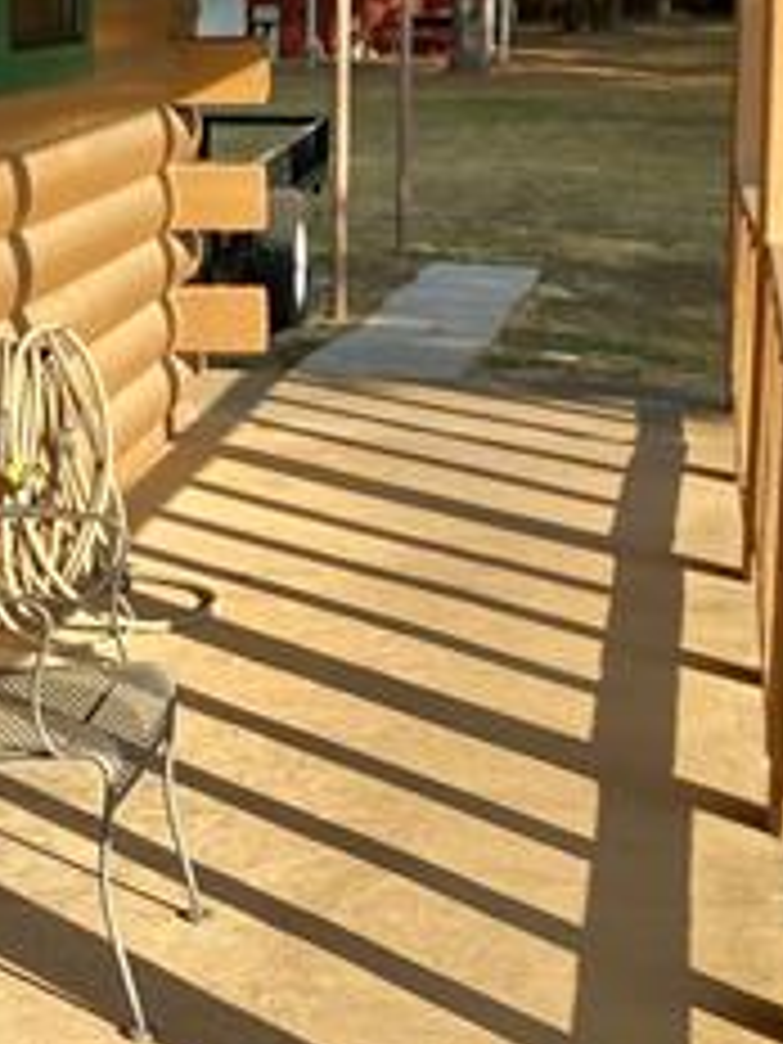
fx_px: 2594
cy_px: 572
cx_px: 58
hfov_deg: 16.9
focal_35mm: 86
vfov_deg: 22.8
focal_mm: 4.25
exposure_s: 1/1147
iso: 32
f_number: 1.8
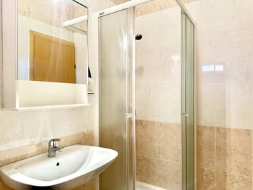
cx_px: 126
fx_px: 175
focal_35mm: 24
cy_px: 95
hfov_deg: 71.6
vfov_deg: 56.8
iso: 320
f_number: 1.78
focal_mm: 6.86
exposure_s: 1/50
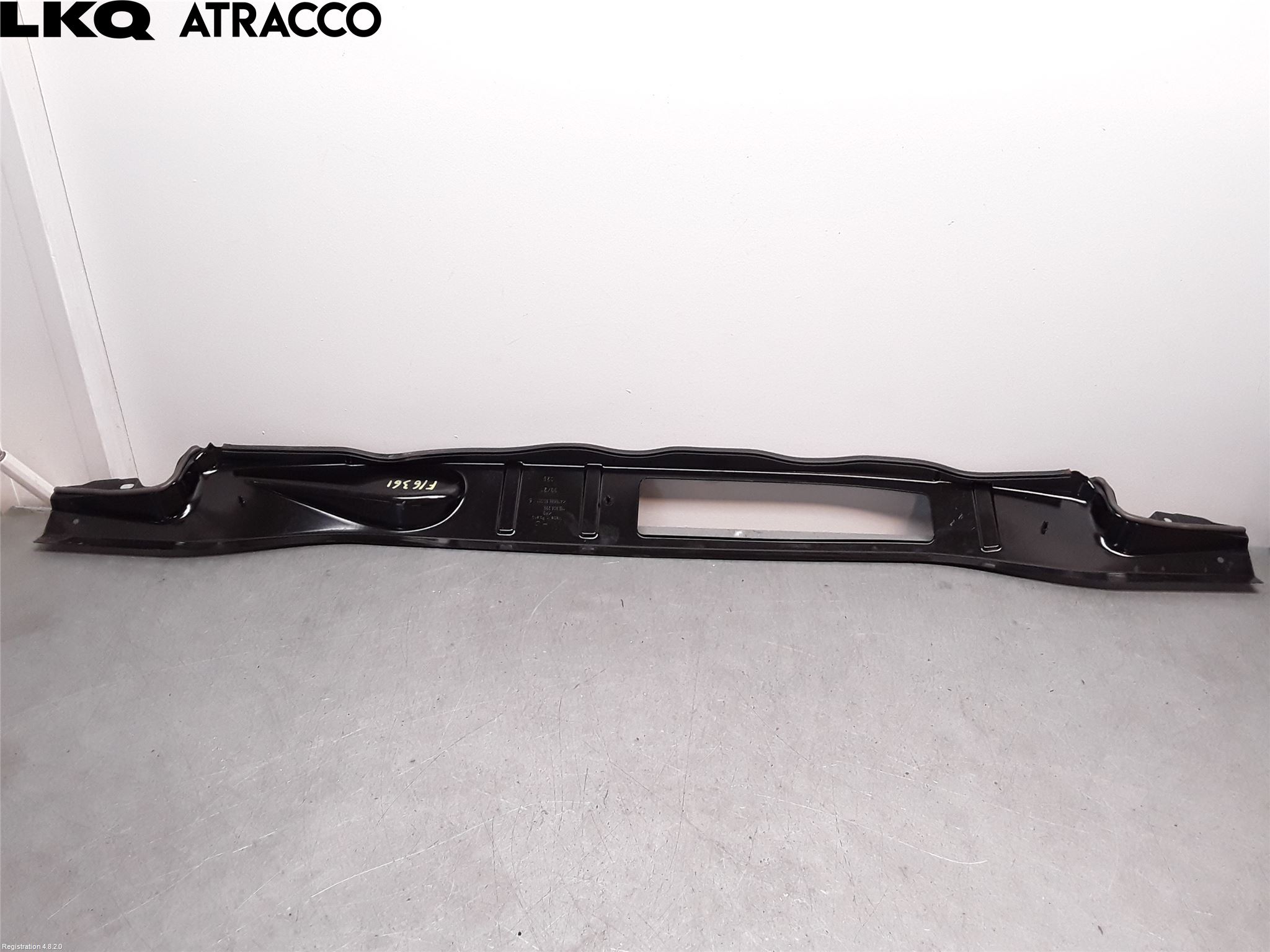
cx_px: 635
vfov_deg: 49.7
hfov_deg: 63.4
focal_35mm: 28
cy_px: 476
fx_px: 1027
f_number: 1.9
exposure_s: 1/113
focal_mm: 2.91
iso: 100
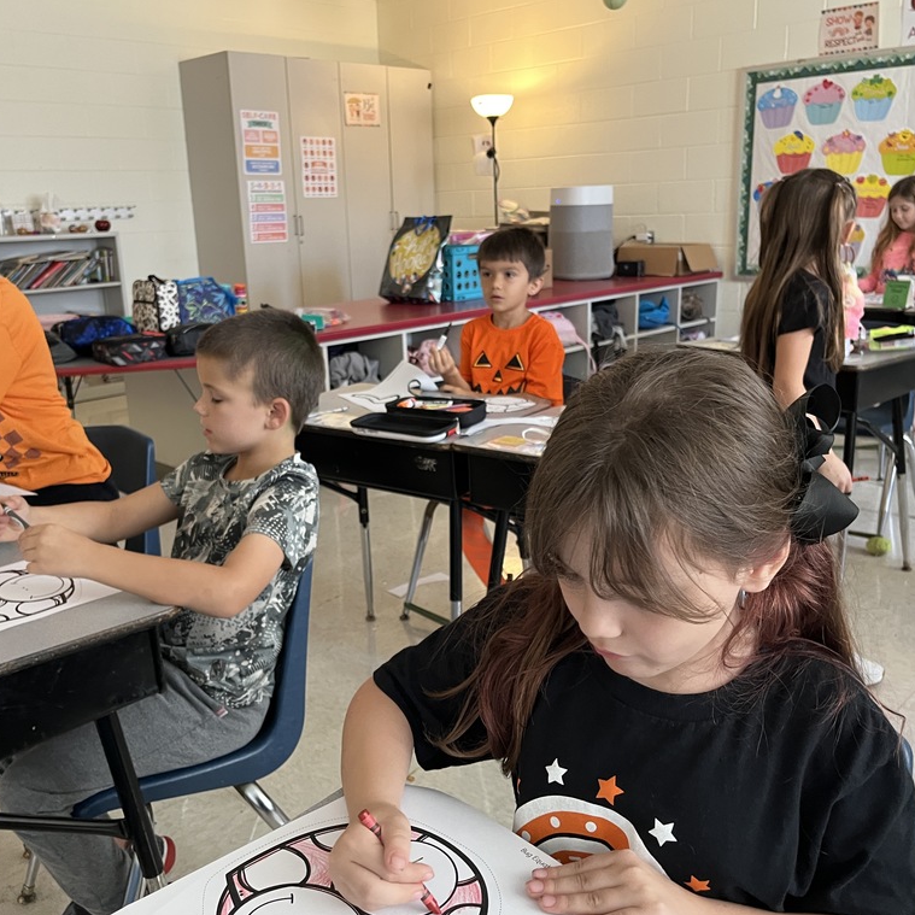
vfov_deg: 52.5
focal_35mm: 31
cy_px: 459
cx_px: 428
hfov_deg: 52.5
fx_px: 927
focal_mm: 5.1
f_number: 1.6
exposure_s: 1/60
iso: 320
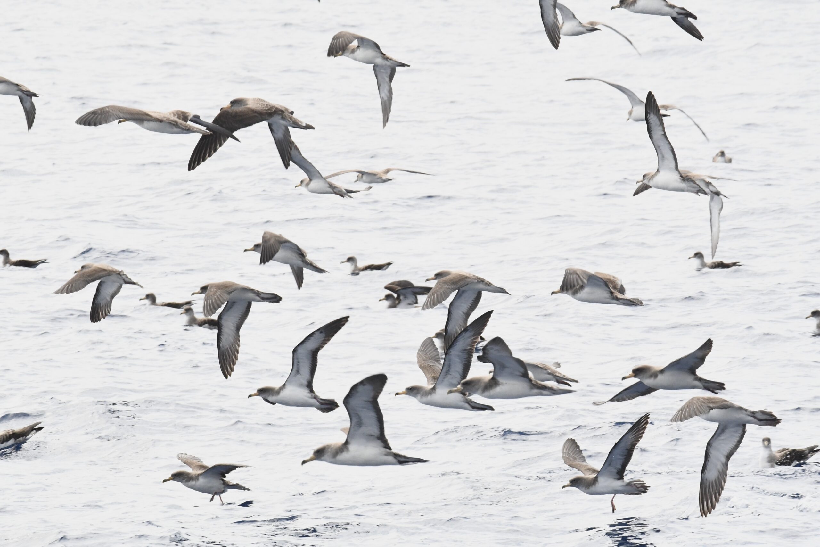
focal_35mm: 585
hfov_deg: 3.5
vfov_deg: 2.4
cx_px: 410
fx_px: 13325
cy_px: 274
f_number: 18
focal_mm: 390
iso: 2800
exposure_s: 1/640
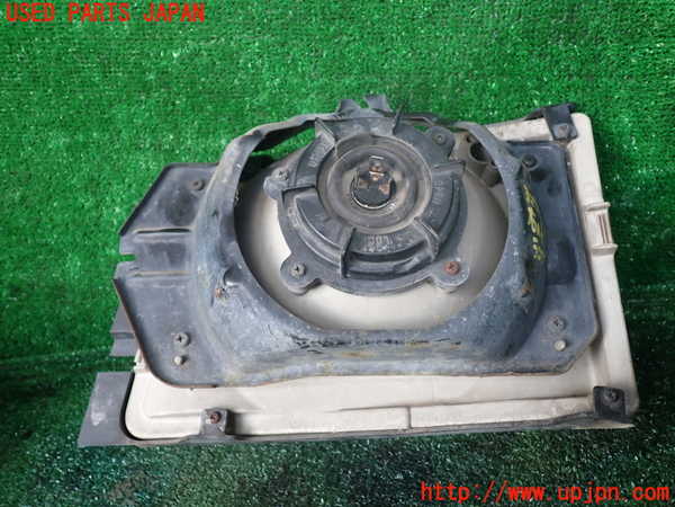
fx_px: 585
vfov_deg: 46.8
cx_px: 338
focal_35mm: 30
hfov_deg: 60.0
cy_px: 254
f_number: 2.3
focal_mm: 5.4
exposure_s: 1/30
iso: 200
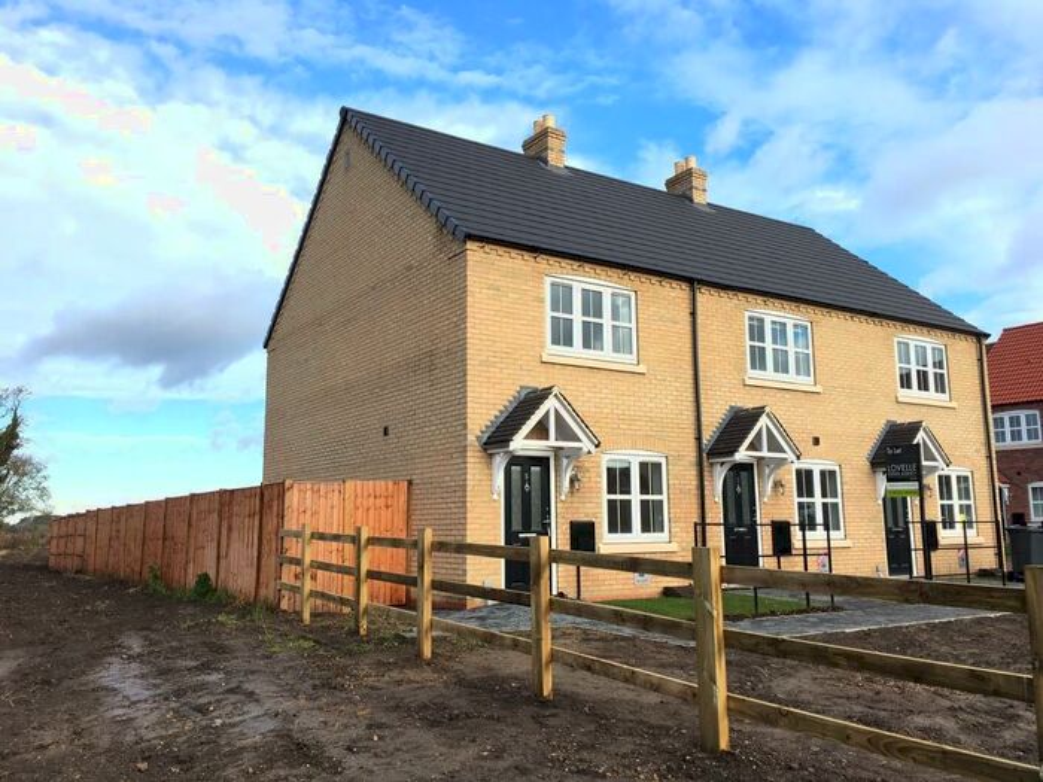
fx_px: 874
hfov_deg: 61.7
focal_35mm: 29
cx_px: 522
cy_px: 391
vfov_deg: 48.2
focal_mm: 4.15
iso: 25
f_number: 2.2
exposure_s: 1/509
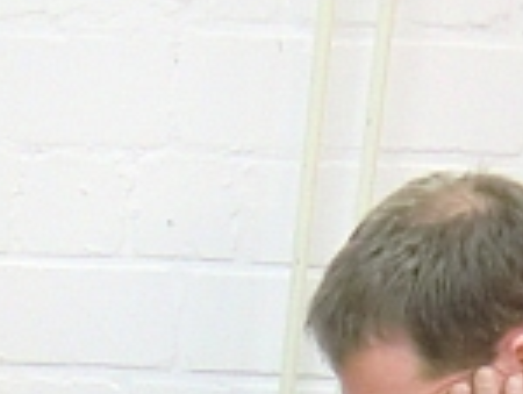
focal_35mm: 128
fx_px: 1937
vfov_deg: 10.5
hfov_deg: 15.0
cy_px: 837
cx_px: -56
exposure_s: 1/15
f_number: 3.2
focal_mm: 4.3
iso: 400
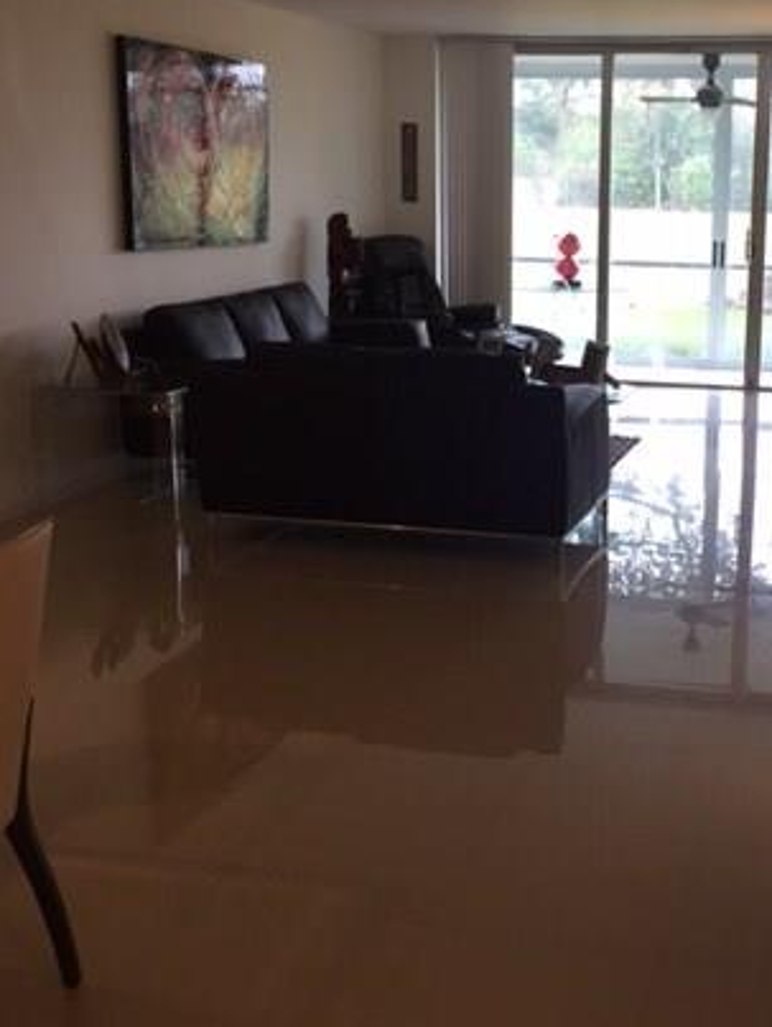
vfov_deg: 41.2
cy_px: 459
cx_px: 589
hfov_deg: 31.0
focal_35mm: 46
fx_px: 1366
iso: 80
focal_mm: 4.15
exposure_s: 1/30
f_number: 2.2
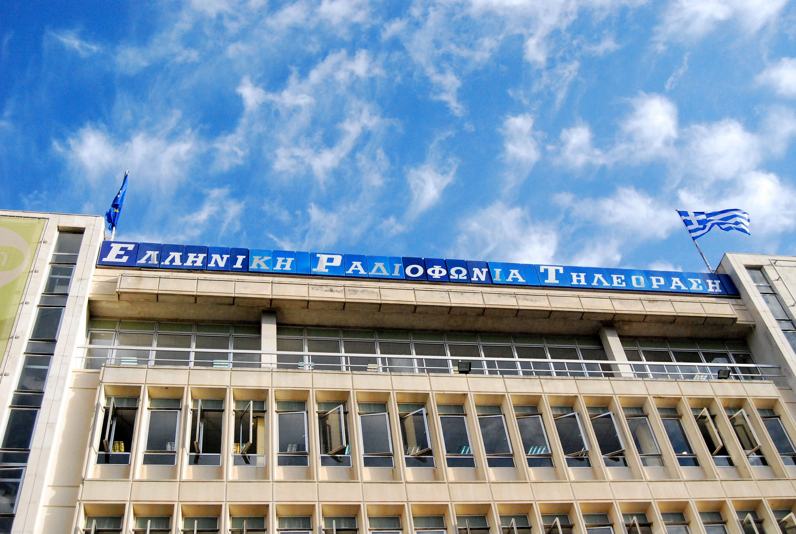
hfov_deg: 49.5
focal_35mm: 39
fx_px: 864
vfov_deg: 34.4
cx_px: 398
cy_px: 267
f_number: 5.6
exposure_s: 1/4000
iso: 1600
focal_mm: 26
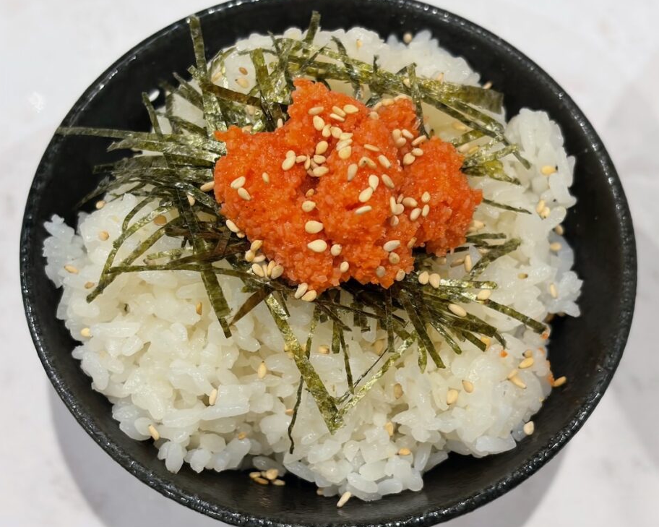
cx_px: 331
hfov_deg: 33.0
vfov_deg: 26.7
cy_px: 270
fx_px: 1111
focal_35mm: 57
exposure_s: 1/50
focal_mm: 5.96
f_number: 1.6
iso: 125
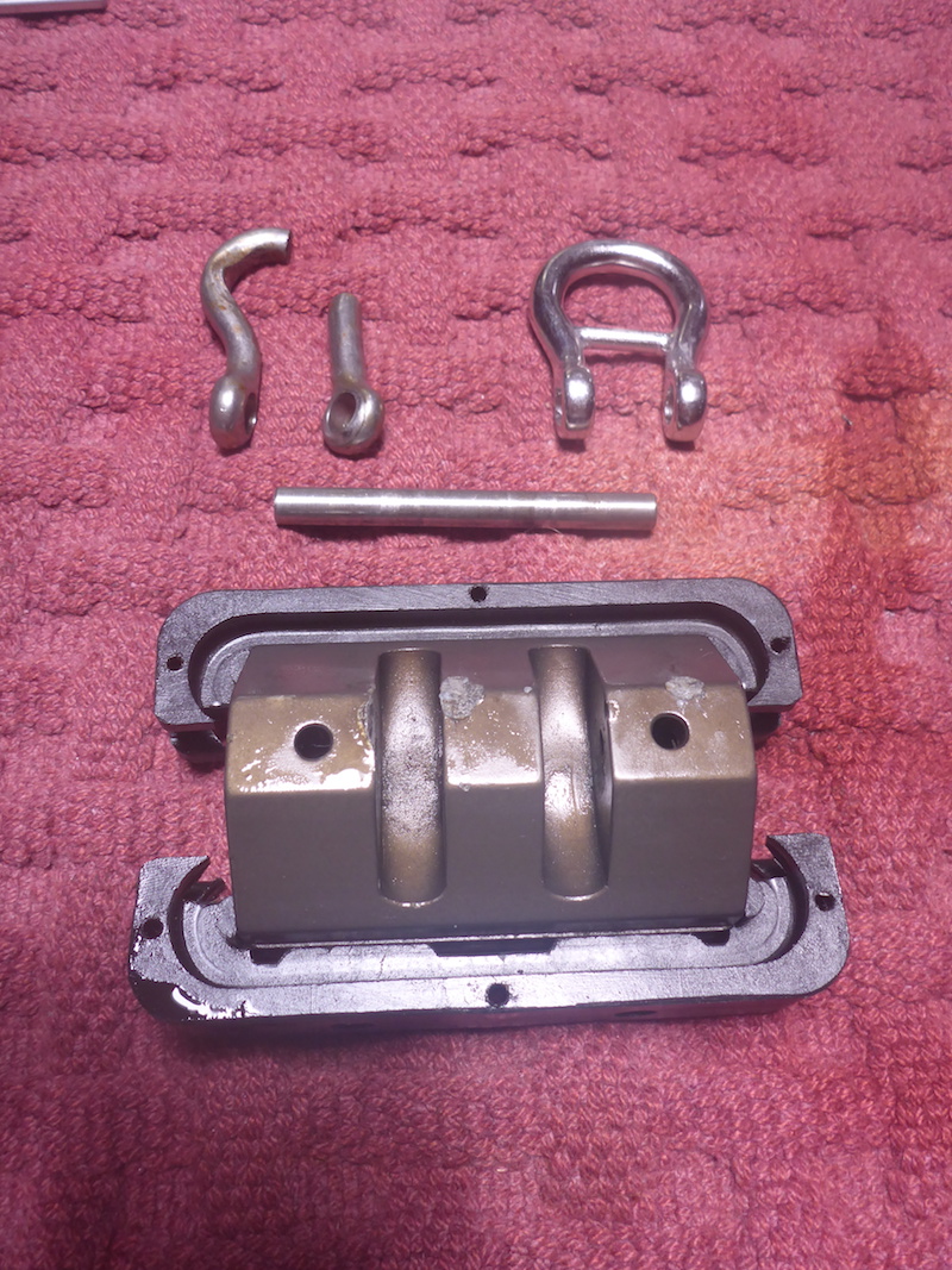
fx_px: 1027
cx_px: 476
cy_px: 635
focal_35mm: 28
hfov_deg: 49.7
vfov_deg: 63.4
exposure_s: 1/60
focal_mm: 4.9
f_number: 3.3
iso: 200
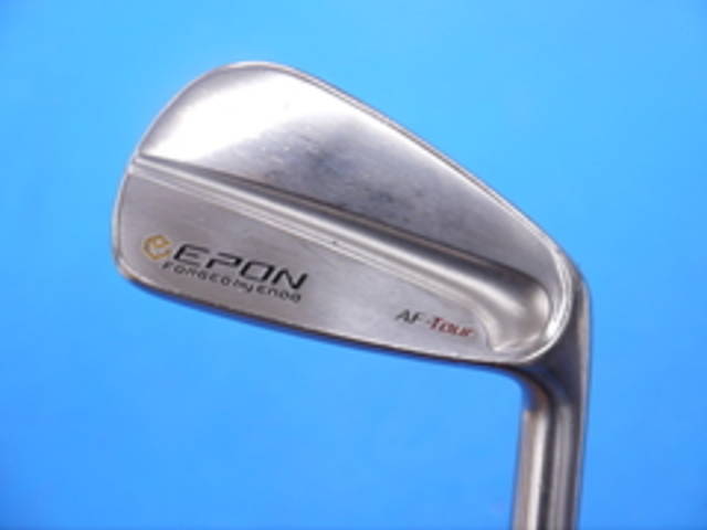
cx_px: 354
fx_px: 1511
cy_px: 265
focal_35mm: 74
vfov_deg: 19.9
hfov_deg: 26.3
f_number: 5.4
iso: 400
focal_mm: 37
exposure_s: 1/80
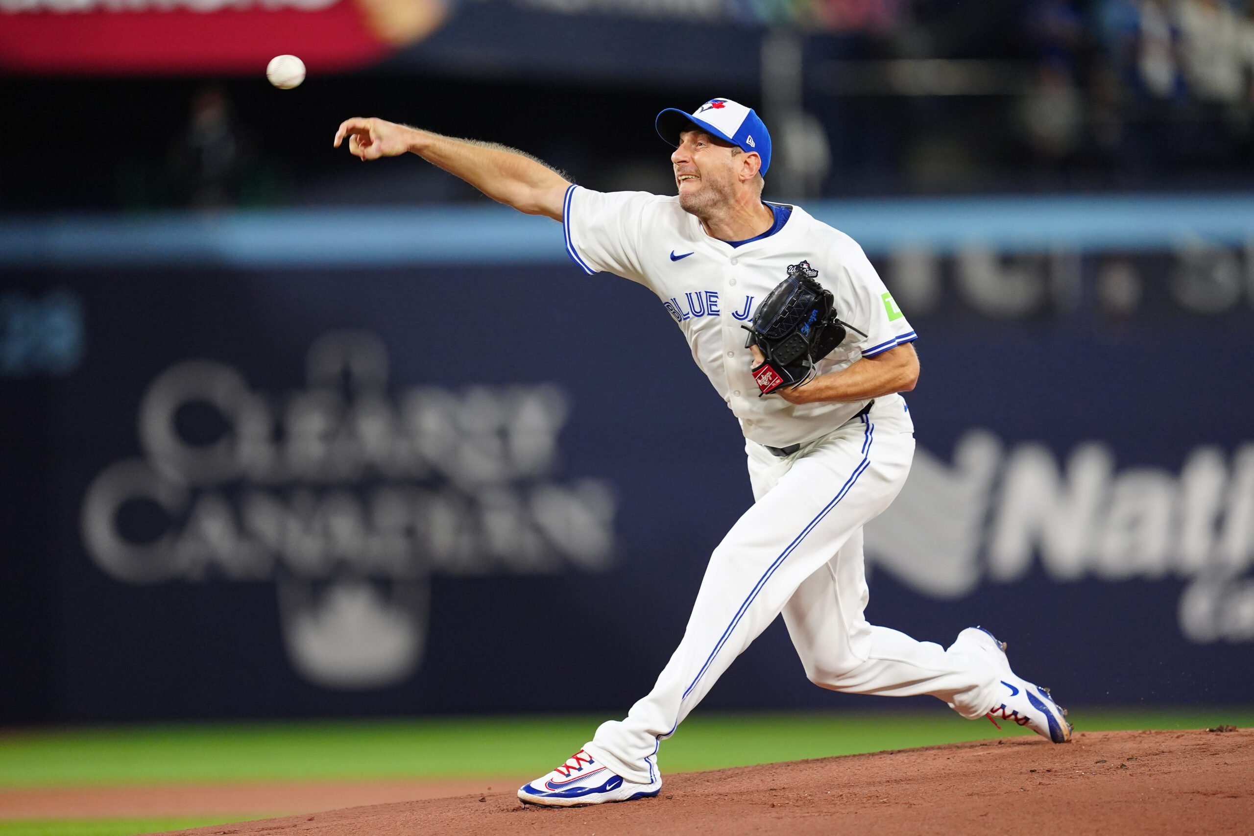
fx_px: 13933
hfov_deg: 5.2
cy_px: 418
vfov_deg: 3.4
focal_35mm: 400
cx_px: 627
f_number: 2.8
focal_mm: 400
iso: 2500
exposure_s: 1/2000
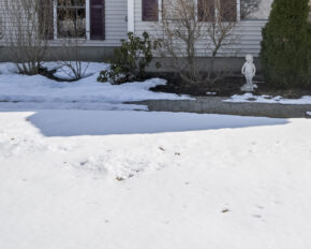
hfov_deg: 24.0
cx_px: 361
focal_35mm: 73
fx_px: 672
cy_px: -90
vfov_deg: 19.1
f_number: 2.8
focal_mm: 8.38
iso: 100
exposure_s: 1/500
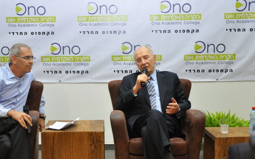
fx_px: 487
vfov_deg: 18.6
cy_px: 104
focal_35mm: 70
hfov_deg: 29.2
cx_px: 95
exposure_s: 1/60
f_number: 4.2
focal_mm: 30
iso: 800
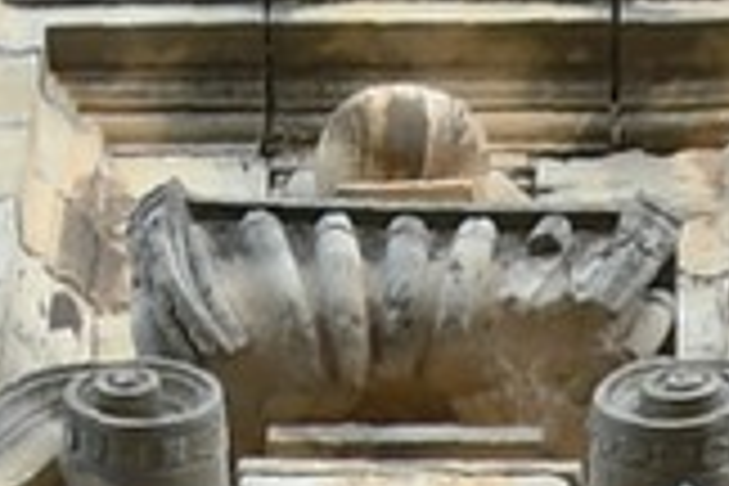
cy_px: 1505
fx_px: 4434
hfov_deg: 9.4
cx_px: 279
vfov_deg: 5.8
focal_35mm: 219
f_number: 3.8
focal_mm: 22
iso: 100
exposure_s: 1/60
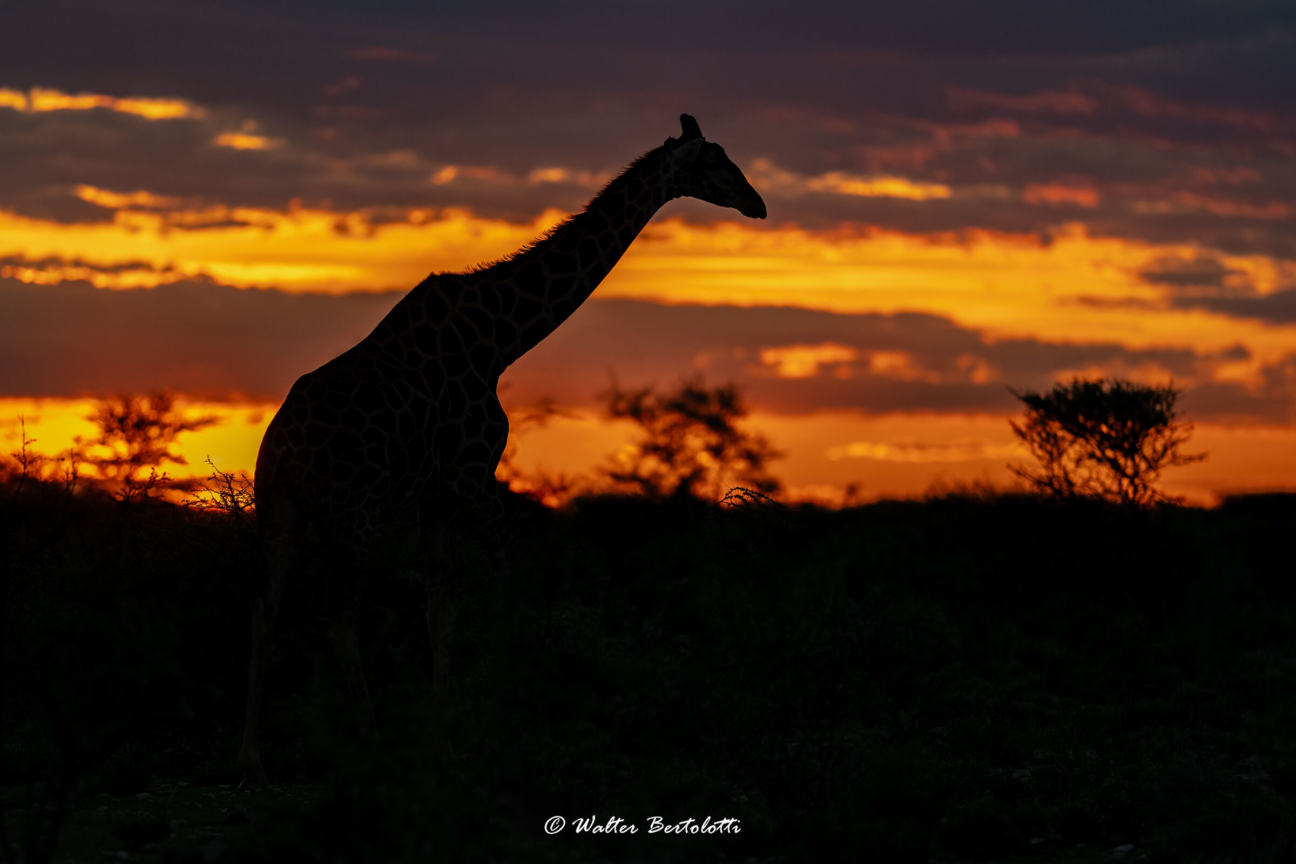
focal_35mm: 300
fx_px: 10799
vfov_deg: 4.6
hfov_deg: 6.9
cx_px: 648
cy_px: 432
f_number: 3.2
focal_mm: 300
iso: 640
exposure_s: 1/1250
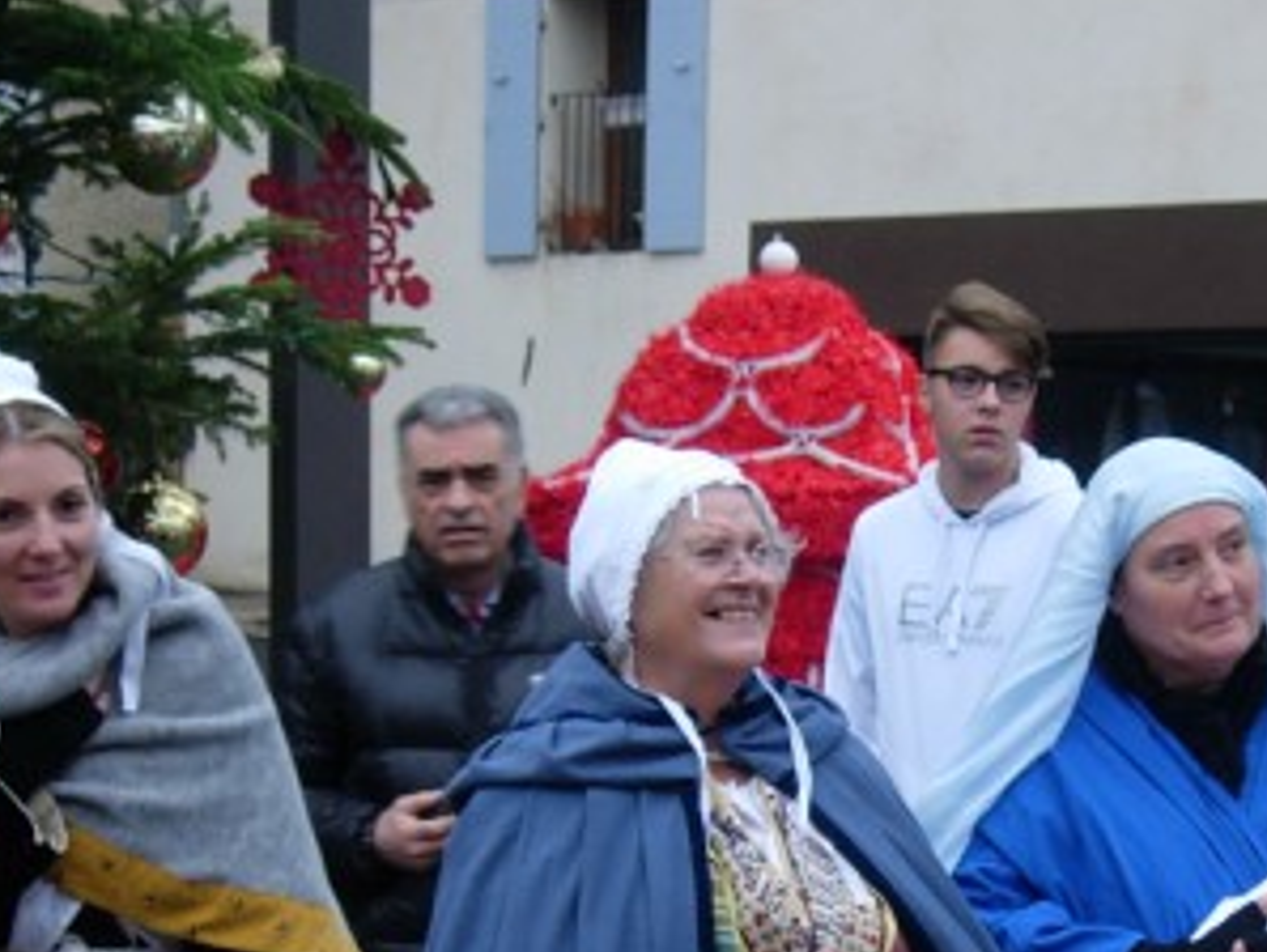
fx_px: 4799
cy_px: 931
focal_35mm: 131
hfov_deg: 14.9
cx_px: 1029
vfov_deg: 11.2
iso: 64
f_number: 3.5
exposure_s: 1/60.4
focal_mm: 12.7
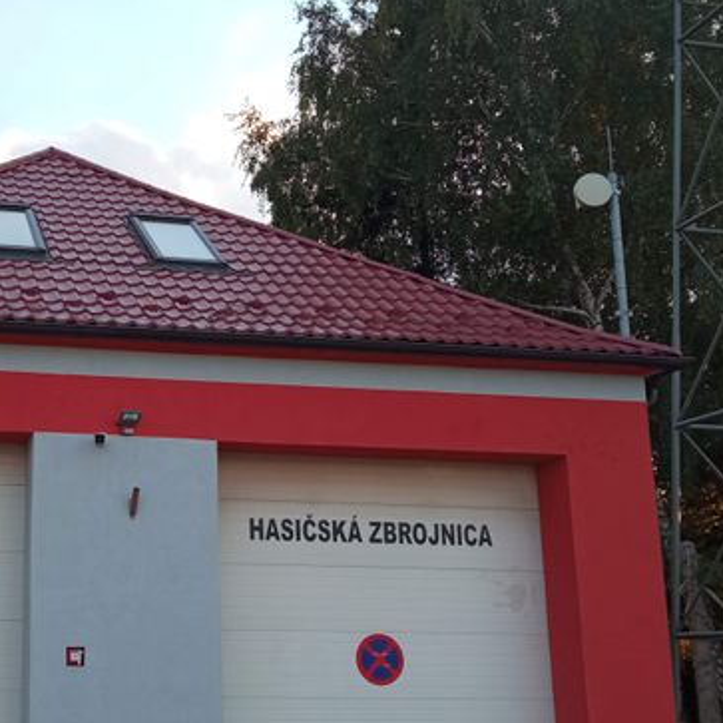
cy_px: 432
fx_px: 1182
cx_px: 118
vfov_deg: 33.9
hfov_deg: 32.8
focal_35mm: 50
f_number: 2.2
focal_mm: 3.79
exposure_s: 1/143
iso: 111
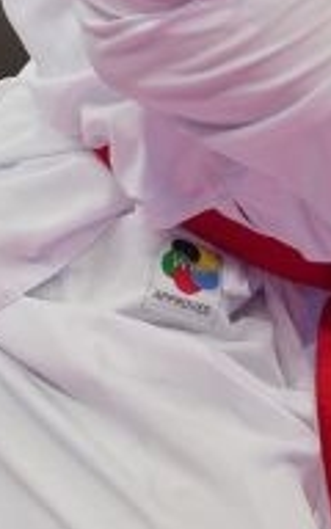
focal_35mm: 1915
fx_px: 27640
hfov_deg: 0.7
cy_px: -375
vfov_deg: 1.1
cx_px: 745
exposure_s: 1/1000
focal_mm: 200
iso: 640
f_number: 2.8
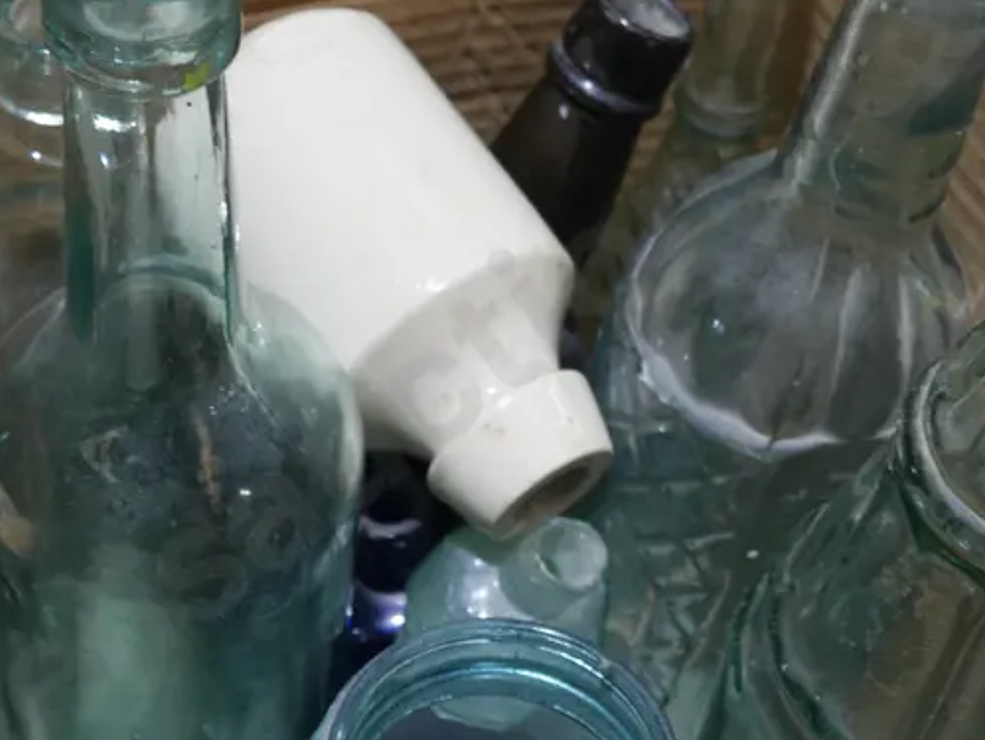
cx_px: 367
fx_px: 2221
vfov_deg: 18.9
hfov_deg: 24.9
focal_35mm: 78
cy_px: 447
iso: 320
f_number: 4.1
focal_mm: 19
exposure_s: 1/60
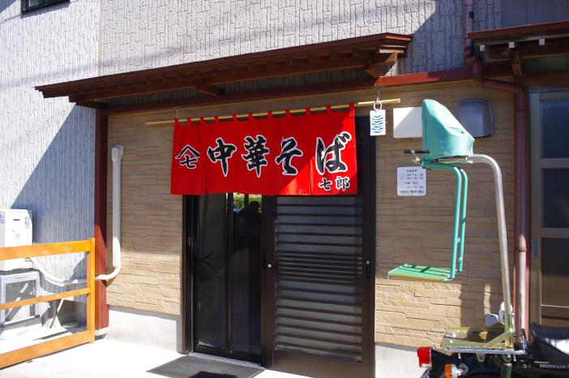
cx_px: 284
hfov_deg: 60.4
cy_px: 189
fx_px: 489
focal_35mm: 31
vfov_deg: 42.2
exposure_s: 1/400
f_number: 4
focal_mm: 21
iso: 100
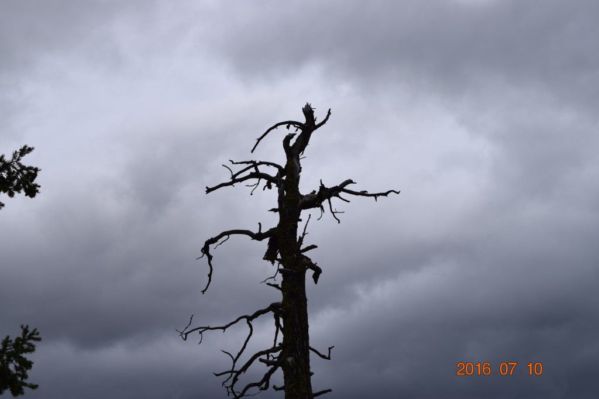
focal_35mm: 82
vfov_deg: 16.5
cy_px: 200
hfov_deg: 24.6
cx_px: 300
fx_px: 1372
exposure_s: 1/640
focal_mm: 55
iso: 200
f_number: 13
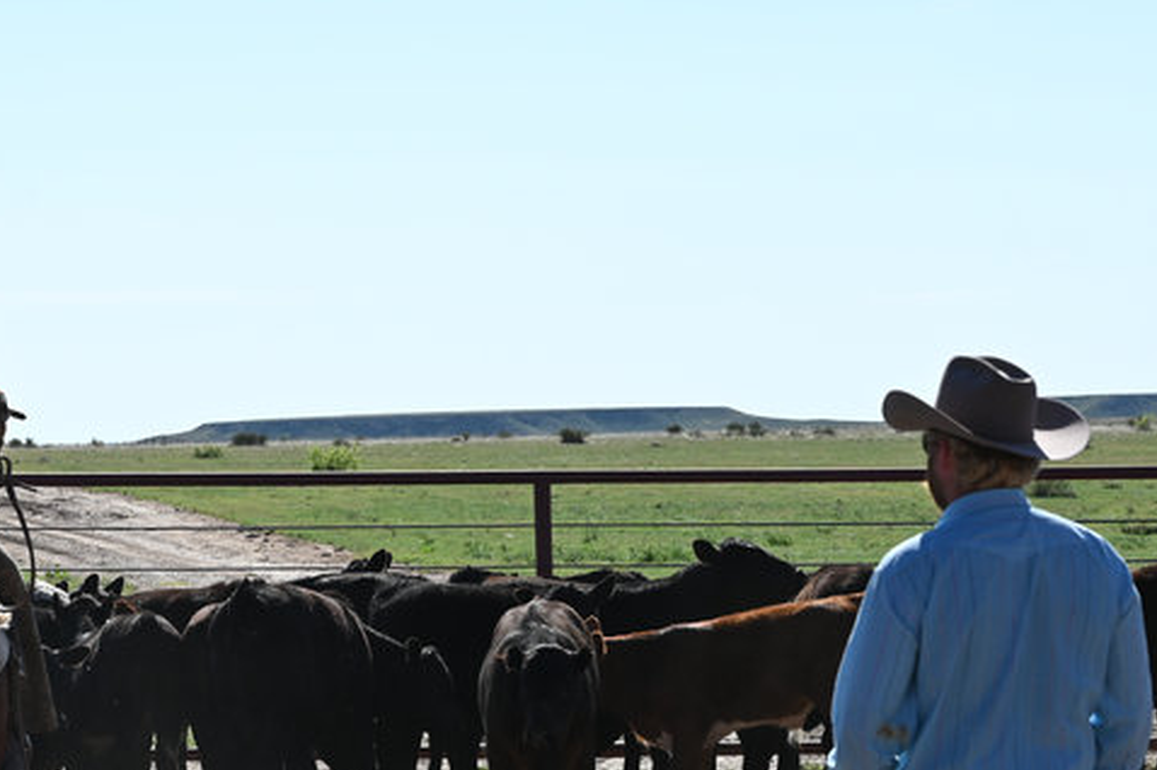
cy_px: 626
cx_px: 160
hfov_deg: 13.6
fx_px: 4817
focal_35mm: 150
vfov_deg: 9.1
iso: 100
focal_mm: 70
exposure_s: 1/400
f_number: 7.1
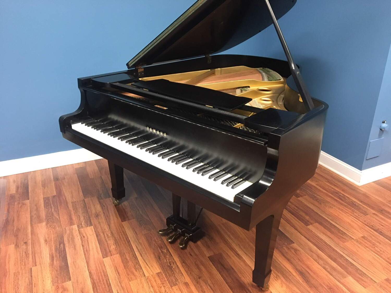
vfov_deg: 48.2
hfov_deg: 61.7
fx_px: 328
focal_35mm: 29
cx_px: 196
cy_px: 146
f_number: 2.2
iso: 200
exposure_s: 1/24
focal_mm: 4.15
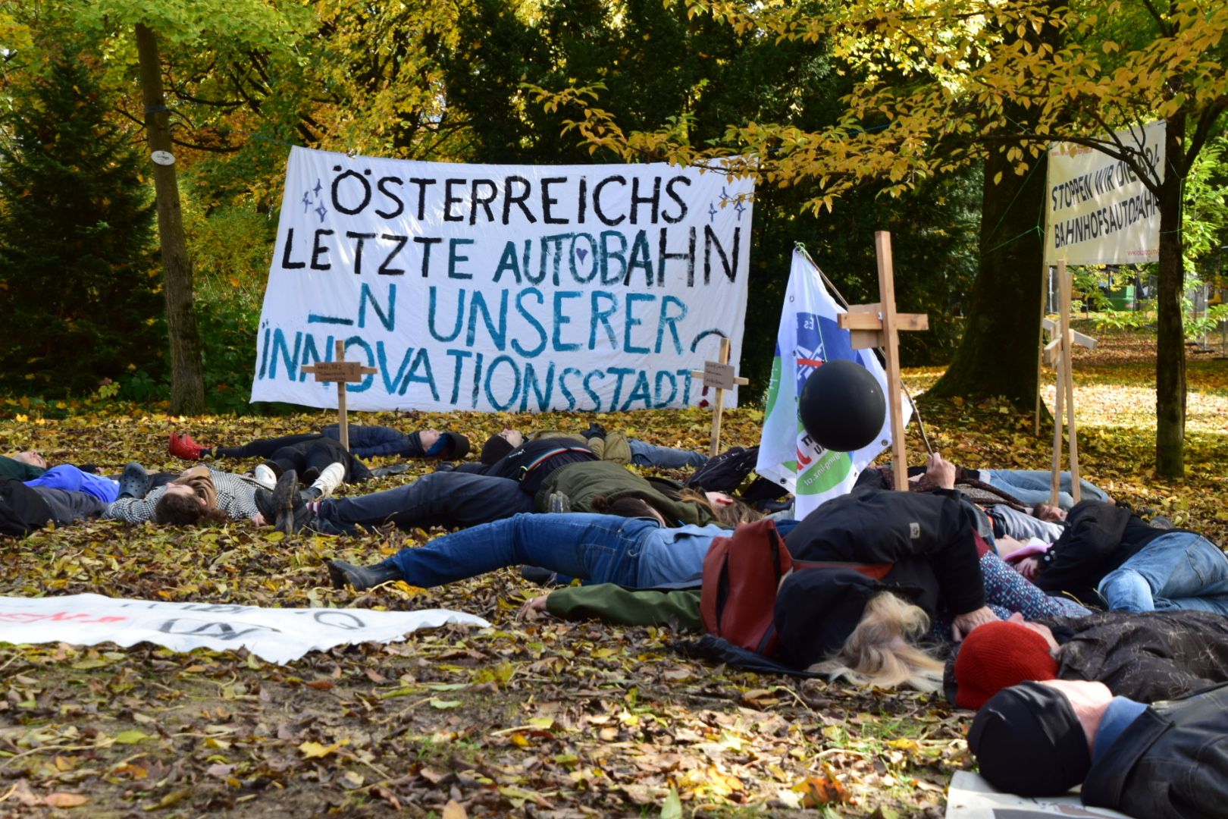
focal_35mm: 75
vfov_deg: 18.2
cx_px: 614
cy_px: 410
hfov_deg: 27.0
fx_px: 2558
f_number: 9.5
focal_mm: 50
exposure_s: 1/125
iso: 400
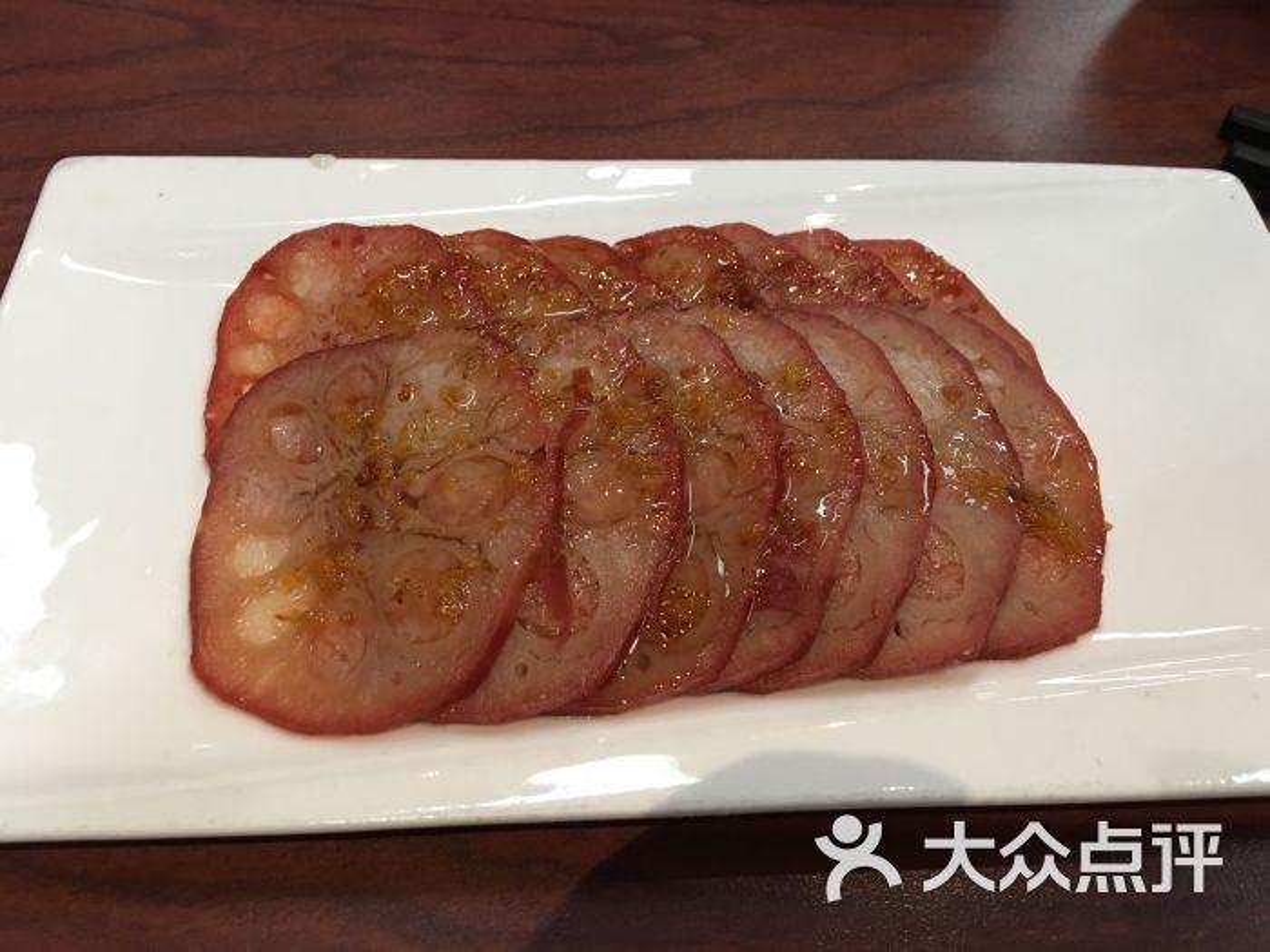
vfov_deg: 48.2
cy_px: 476
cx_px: 635
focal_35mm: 29
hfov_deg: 61.7
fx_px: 1064
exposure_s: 1/17
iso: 125
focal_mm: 4.15
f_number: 2.2
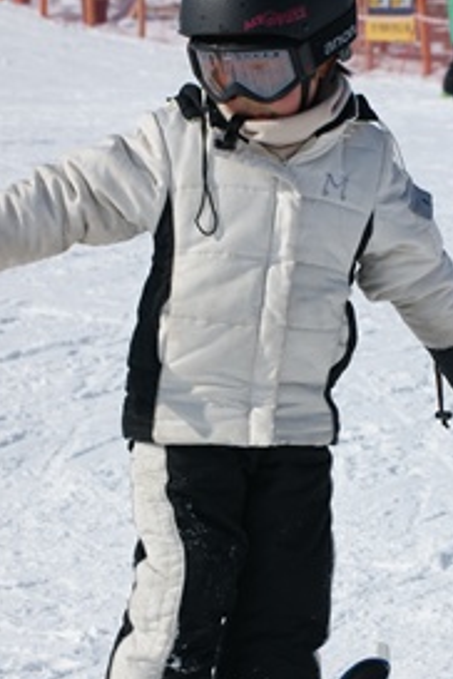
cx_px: 248
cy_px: 515
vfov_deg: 12.4
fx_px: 3114
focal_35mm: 165
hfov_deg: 8.3
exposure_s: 1/500
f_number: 8
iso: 100
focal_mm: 60
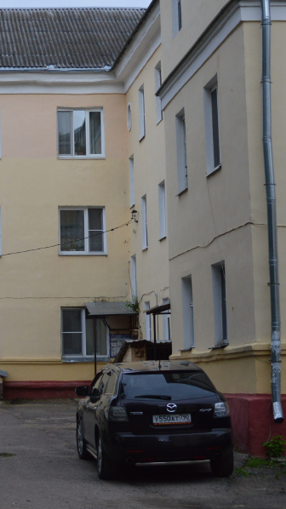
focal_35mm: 92
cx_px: -71
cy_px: 155
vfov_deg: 23.0
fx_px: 1243
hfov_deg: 12.8
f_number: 5.6
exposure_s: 1/1600
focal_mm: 27
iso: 400
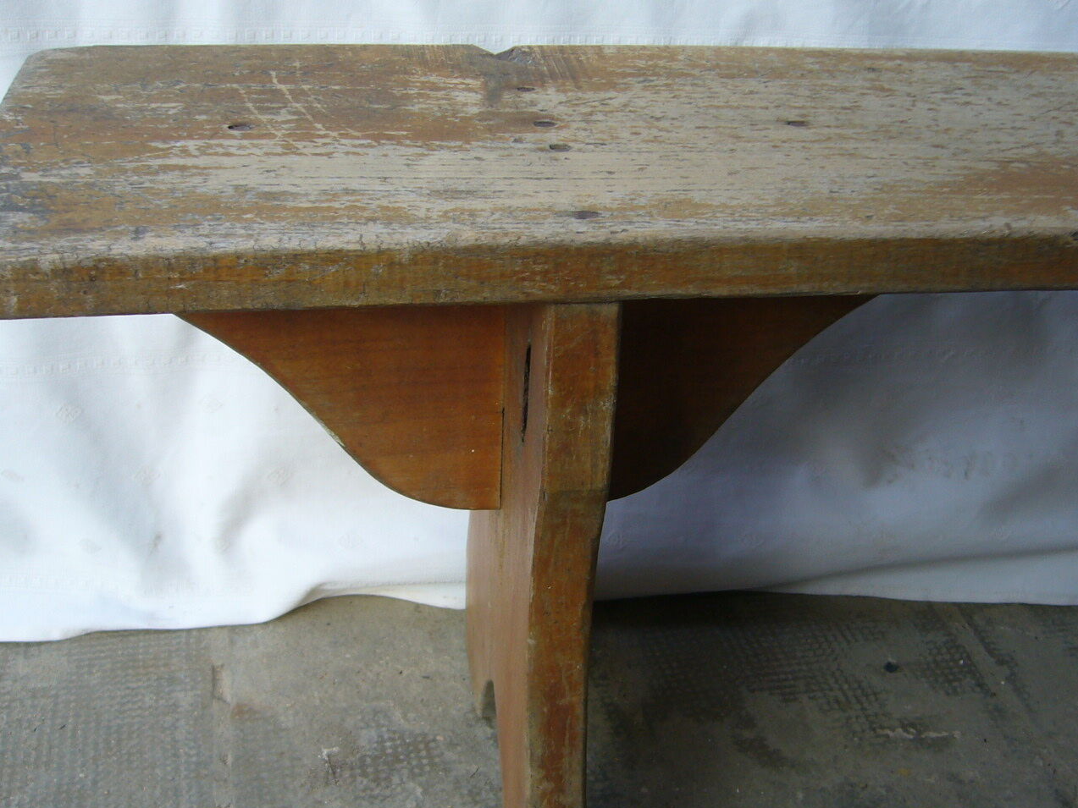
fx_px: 1370
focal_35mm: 44
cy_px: 487
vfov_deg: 32.8
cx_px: 542
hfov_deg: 42.9
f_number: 2.8
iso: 80
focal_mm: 5.8
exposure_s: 1/60
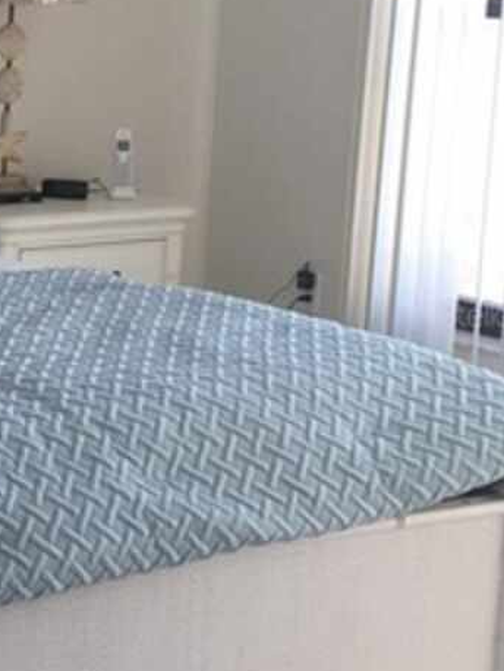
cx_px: -350
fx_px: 2095
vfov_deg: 18.2
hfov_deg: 12.7
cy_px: 314
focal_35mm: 108
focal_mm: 4.15
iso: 25
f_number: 2.2
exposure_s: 1/40
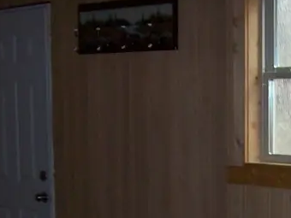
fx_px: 1068
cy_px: 255
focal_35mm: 127
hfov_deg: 15.4
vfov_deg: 11.5
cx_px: 220
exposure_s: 1/64
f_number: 2.7
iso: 80
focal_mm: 6
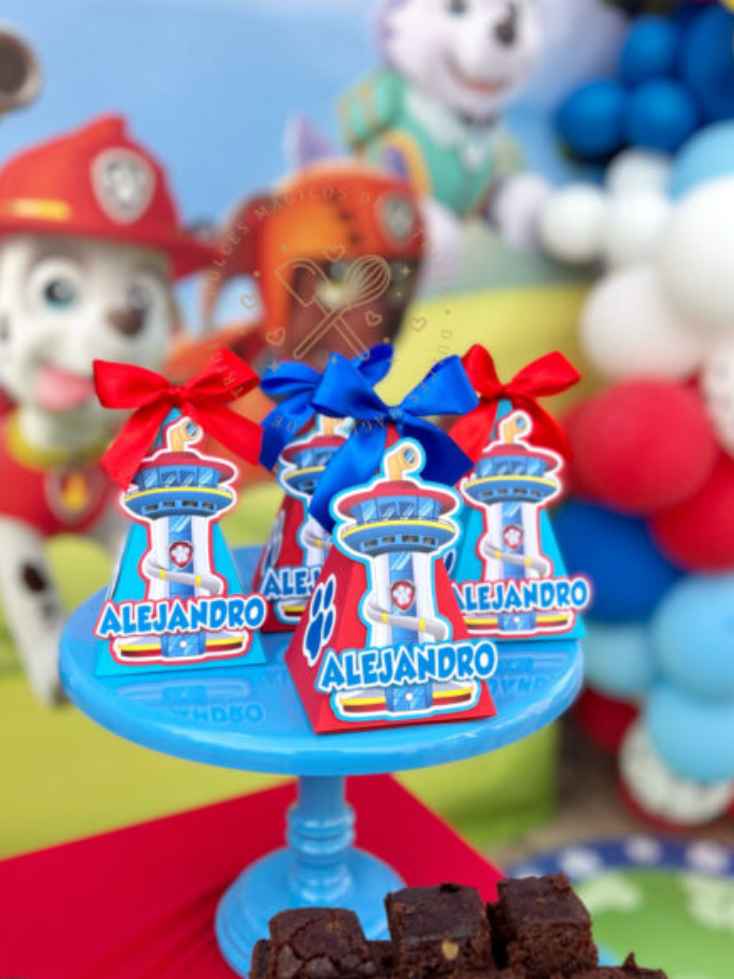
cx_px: 355
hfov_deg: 42.9
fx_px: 933
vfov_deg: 55.4
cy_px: 489
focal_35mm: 33
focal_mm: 5.7
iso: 50
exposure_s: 1/723
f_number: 1.5
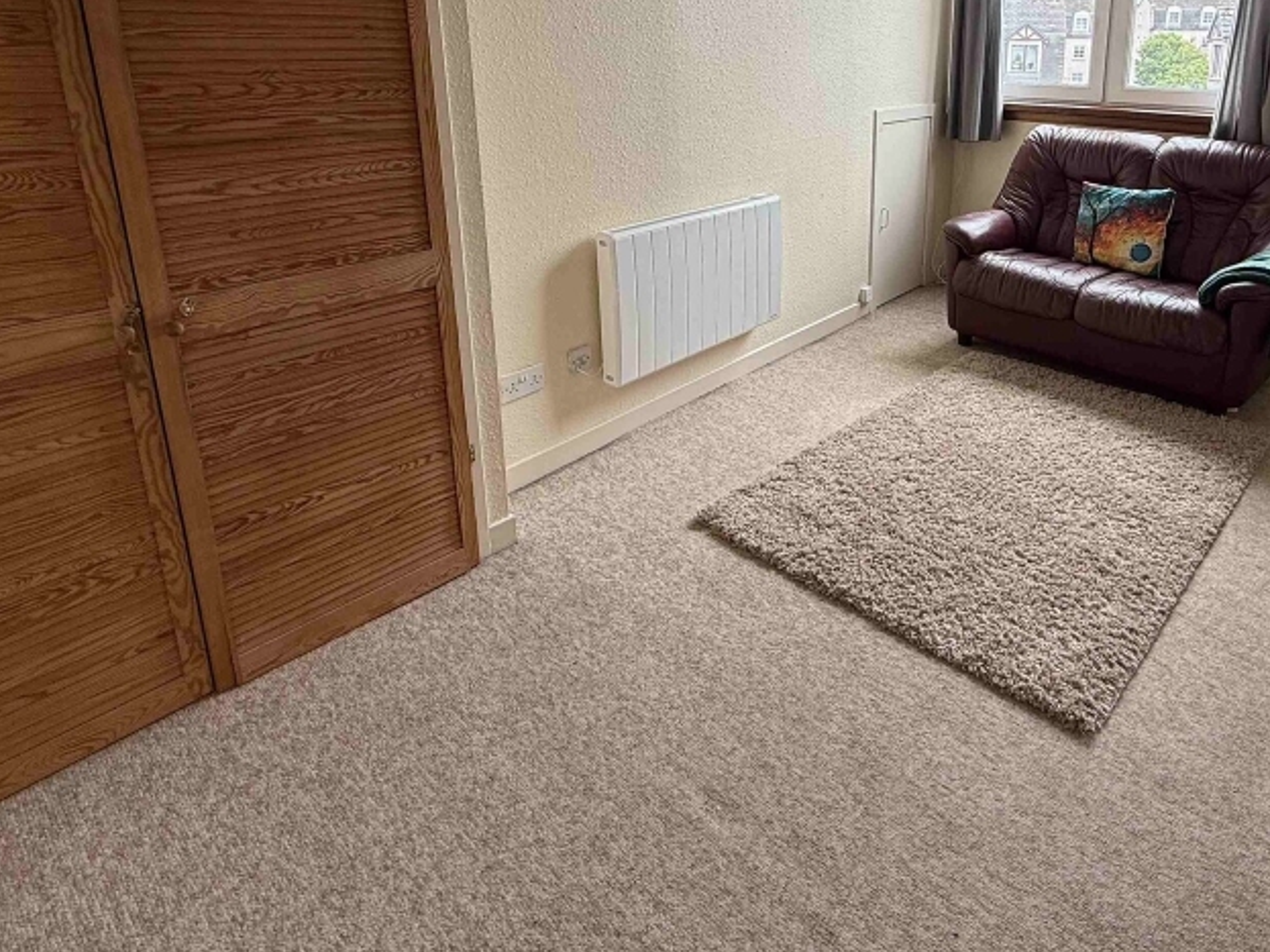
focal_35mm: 23
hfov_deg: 72.4
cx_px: 809
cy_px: 239
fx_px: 844
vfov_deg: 56.0
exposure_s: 1/99
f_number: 2.2
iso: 64
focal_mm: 2.22
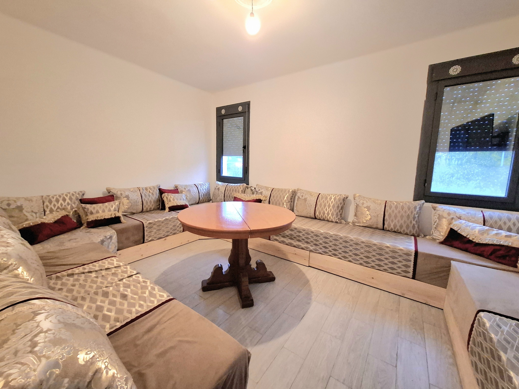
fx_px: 195
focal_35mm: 13
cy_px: 194
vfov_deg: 89.9
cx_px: 260
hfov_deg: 106.2
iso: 500
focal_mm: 1.74
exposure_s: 1/20
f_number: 2.2
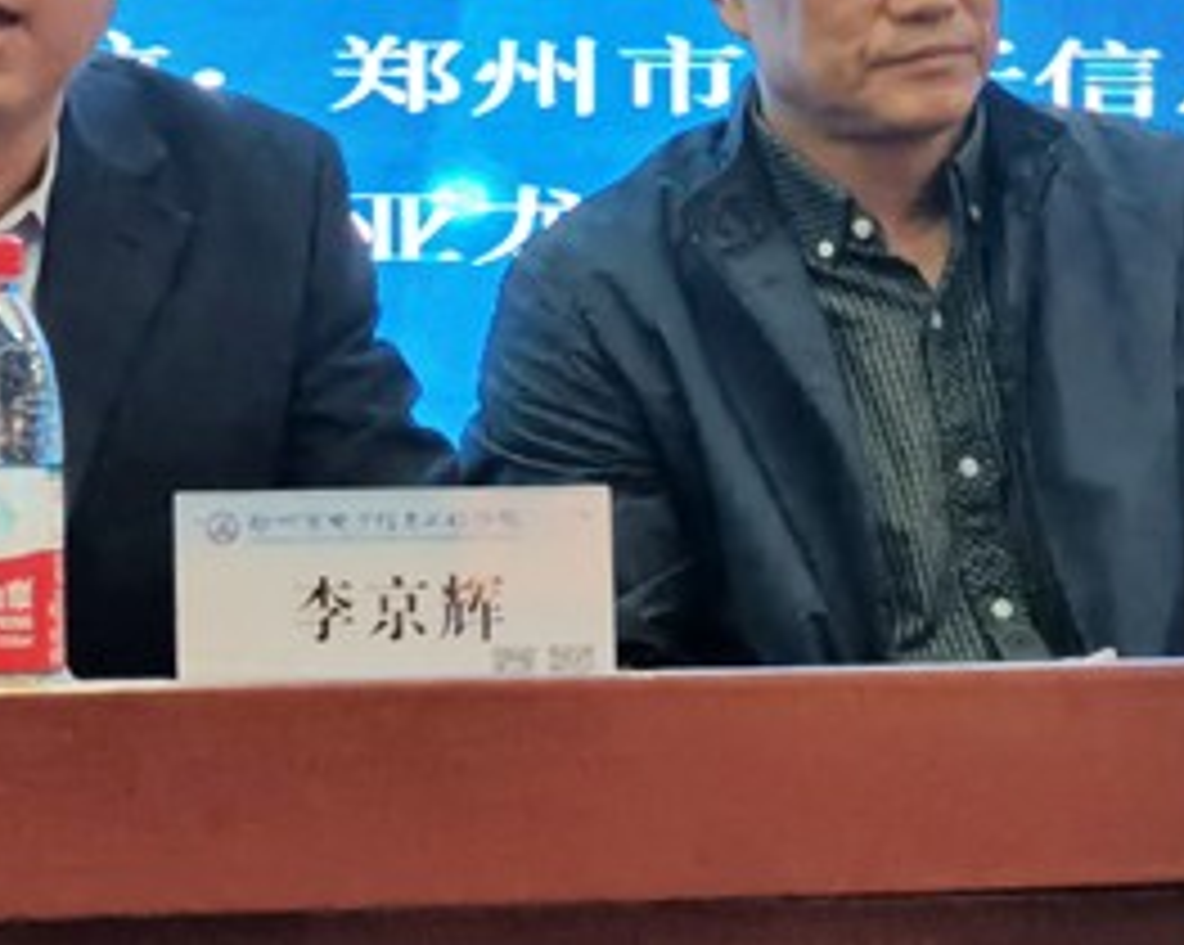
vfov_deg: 8.2
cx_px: 54
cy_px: 72
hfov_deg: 10.3
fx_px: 6548
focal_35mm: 187
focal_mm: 7.48
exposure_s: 1/120
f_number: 2.4
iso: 200
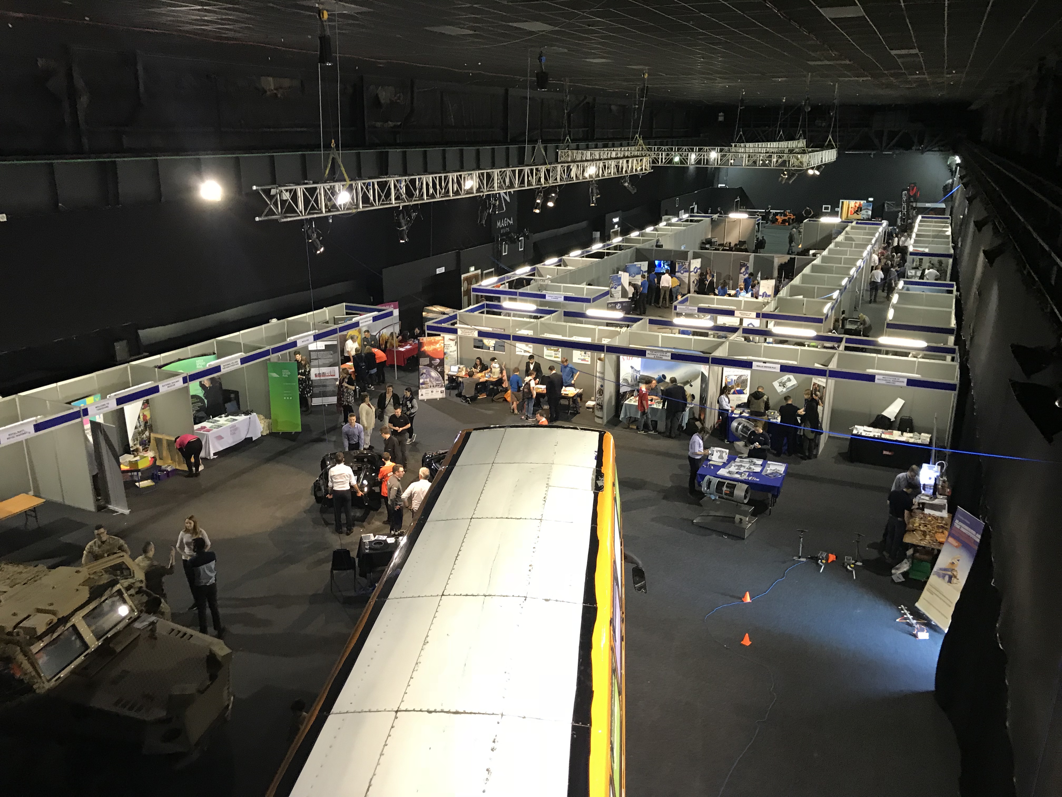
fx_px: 859
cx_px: 531
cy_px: 398
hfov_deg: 63.4
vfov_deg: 49.7
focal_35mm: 28
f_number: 1.8
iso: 80
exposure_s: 1/17
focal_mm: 3.99
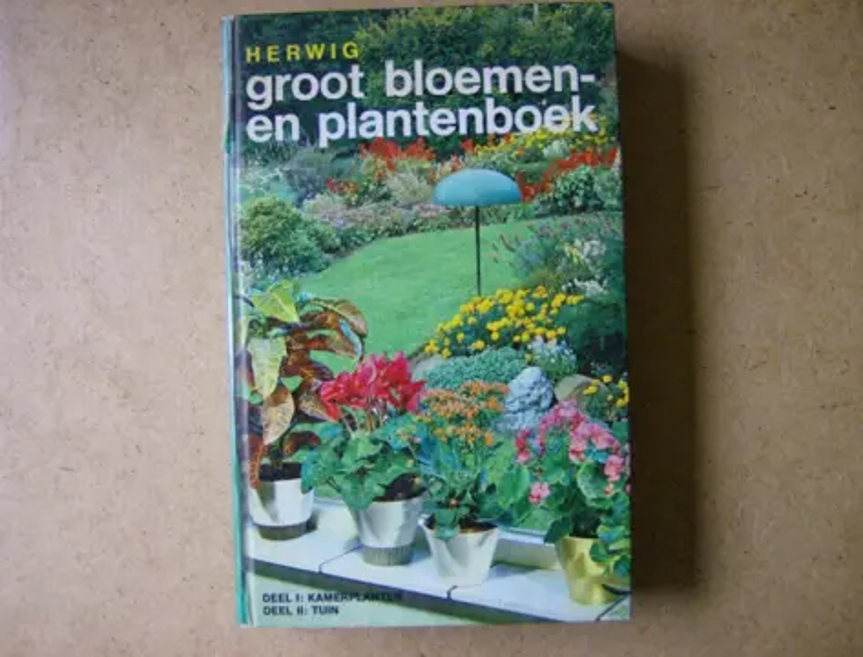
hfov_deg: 51.1
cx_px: 432
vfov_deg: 40.0
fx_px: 902
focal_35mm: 36
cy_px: 328
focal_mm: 6
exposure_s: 1/10.4
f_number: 2.8
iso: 200
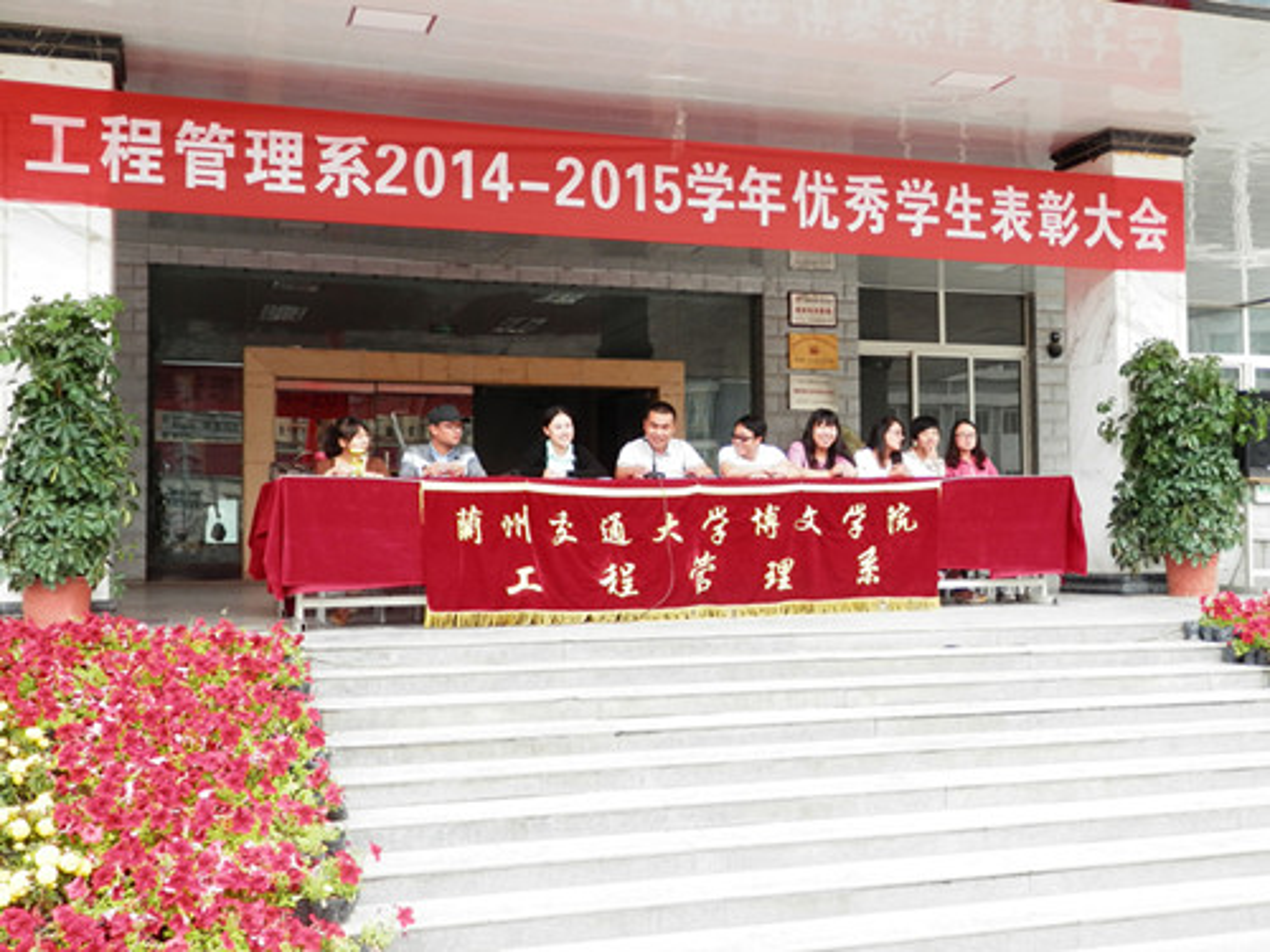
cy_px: 476
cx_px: 635
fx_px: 1357
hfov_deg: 50.1
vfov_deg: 38.7
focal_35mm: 37
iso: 80
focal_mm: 6.6
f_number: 3.6
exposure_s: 1/100
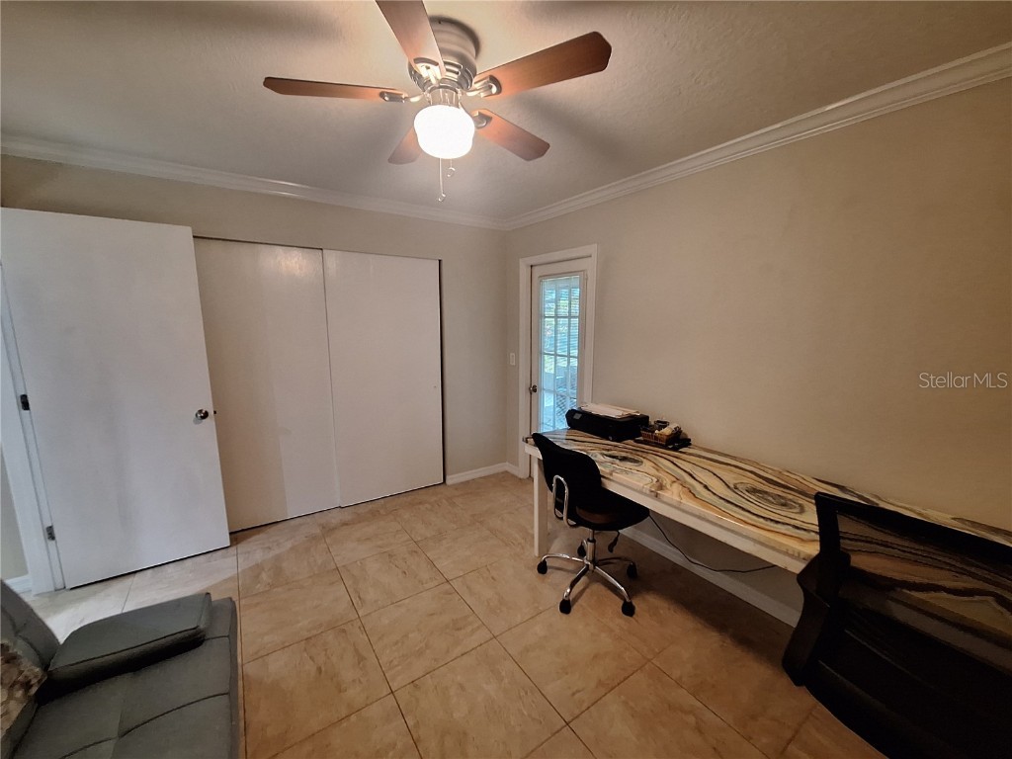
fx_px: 380
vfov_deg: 89.9
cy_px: 380
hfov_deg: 106.2
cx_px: 506
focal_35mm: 13
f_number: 2.2
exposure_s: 1/24
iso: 250
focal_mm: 1.74
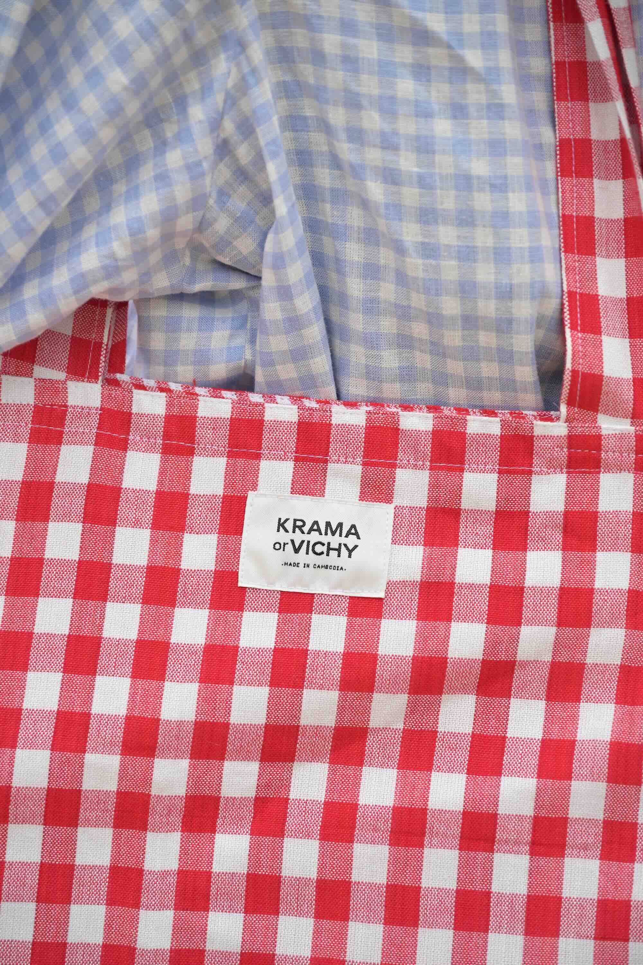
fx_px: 2759
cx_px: 322
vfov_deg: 19.8
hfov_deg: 13.3
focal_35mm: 103
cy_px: 482
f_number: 4
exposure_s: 1/400
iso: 250
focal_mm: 103
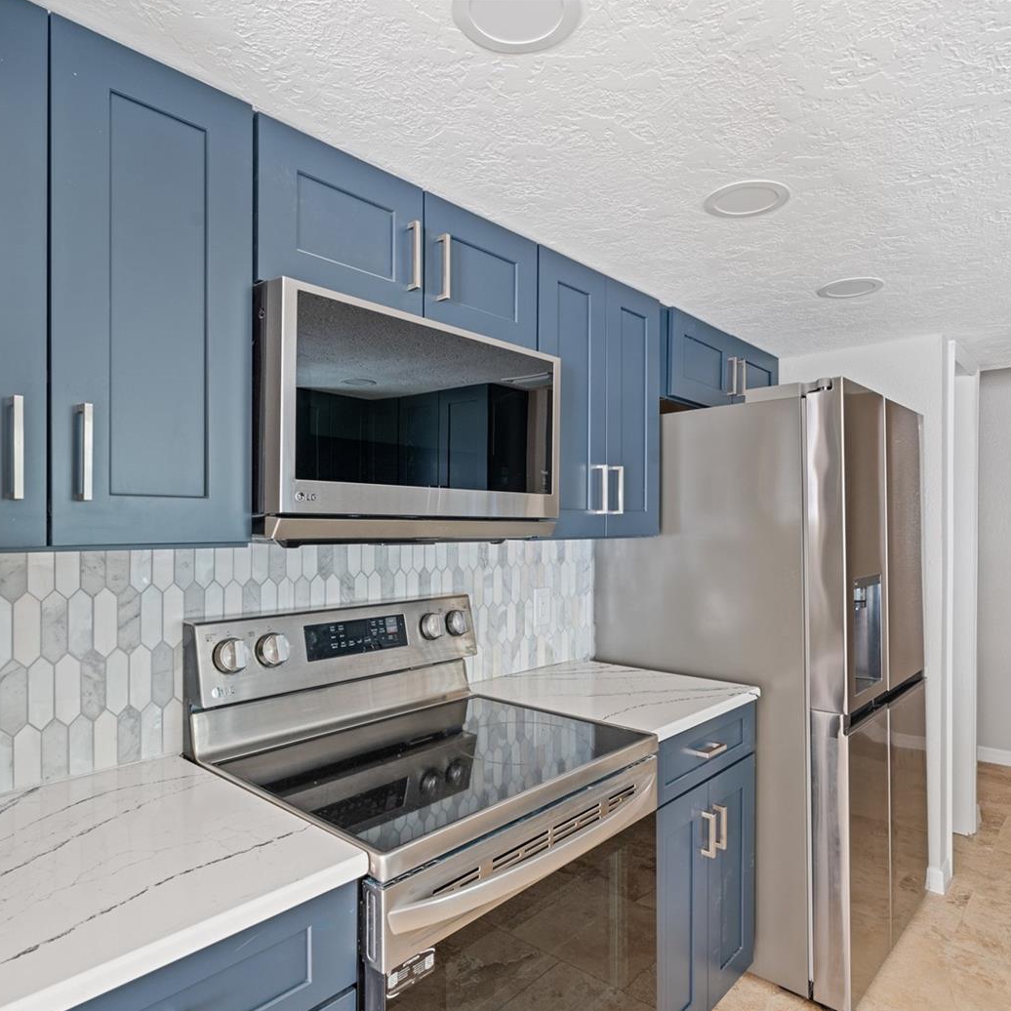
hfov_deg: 72.1
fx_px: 694
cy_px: 514
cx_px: 508
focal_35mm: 21
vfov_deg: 72.1
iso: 250
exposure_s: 4
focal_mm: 16
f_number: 9
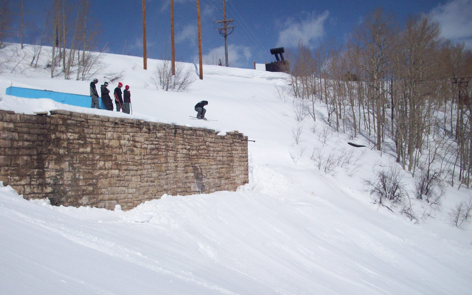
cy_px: 173
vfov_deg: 29.8
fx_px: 553
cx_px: 239
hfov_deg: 46.2
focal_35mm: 43
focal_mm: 6.2
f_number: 5.6
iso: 80
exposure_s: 1/1401
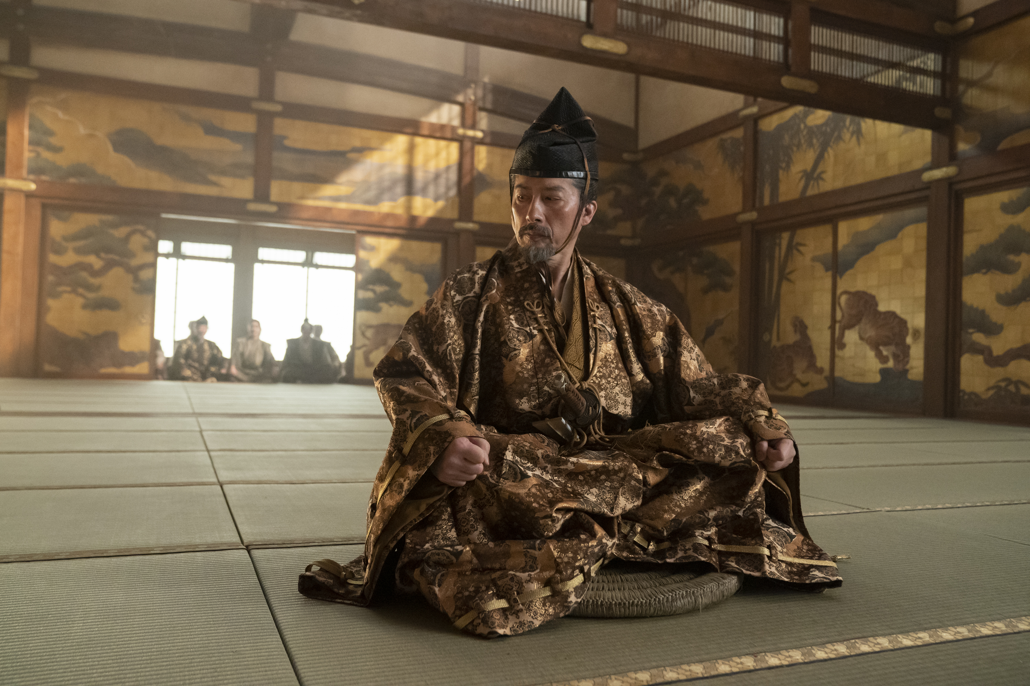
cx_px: 515
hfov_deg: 65.5
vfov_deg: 46.4
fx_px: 801
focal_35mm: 28
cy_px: 343
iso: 8000
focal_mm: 28
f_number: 3.5
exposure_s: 1/160
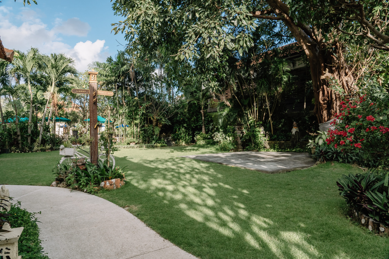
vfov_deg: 53.1
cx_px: 194
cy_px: 130
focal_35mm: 24
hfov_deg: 73.7
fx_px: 259
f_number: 4
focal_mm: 24
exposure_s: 1/1000
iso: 125
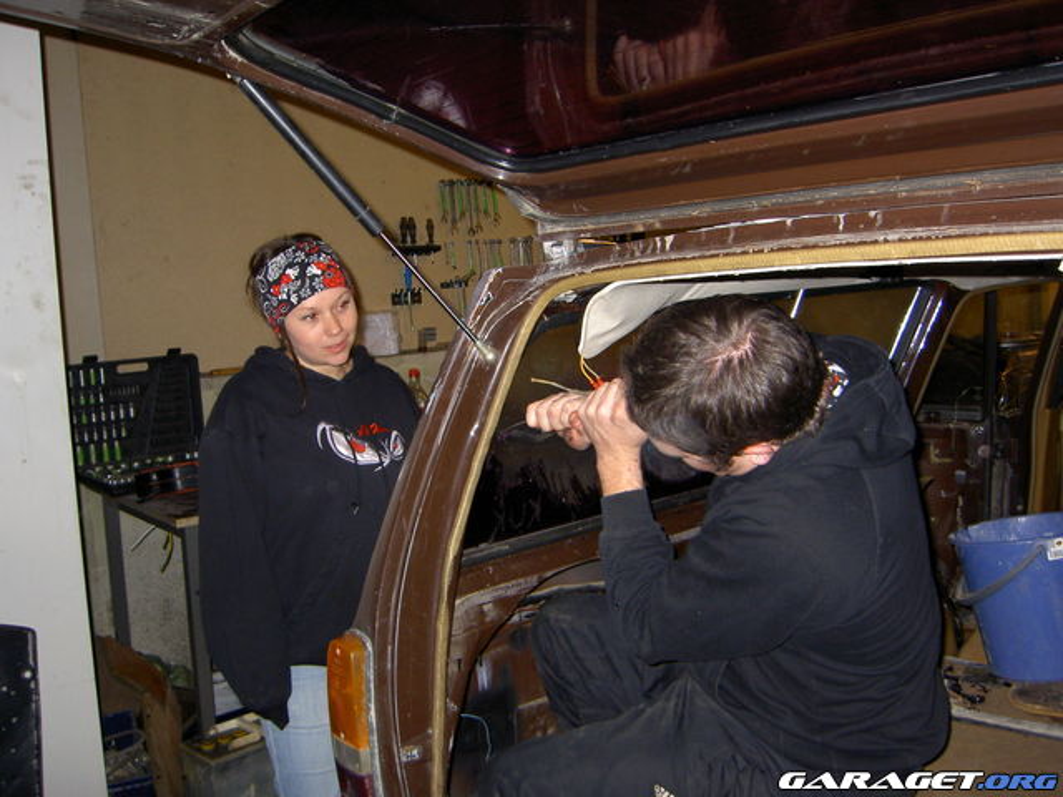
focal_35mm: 34
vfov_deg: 41.8
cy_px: 398
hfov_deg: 54.0
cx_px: 532
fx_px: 1044
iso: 100
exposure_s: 1/60
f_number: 2.8
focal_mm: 5.6
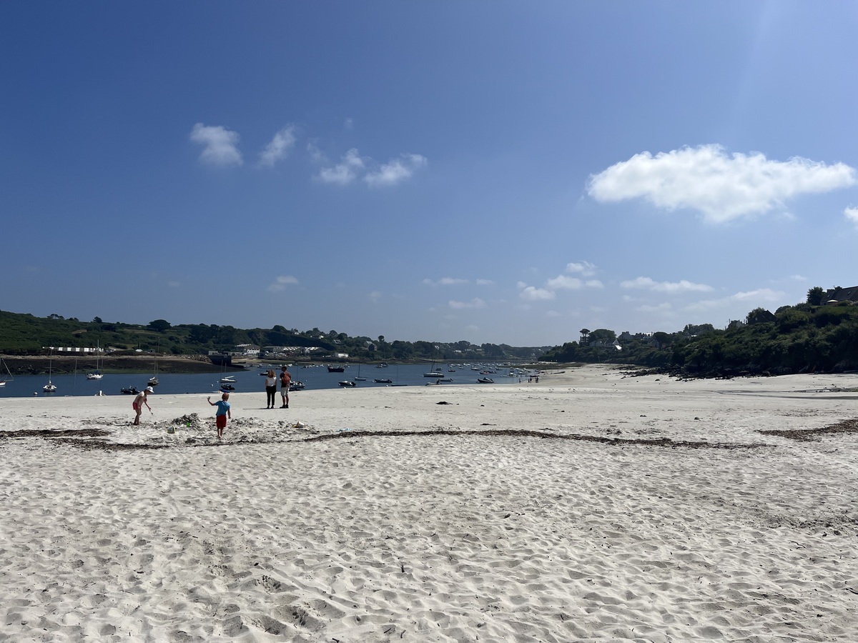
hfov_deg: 67.3
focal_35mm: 26
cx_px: 429
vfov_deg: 53.1
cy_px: 322
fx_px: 644
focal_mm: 5.1
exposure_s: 1/9901
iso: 50
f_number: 1.6
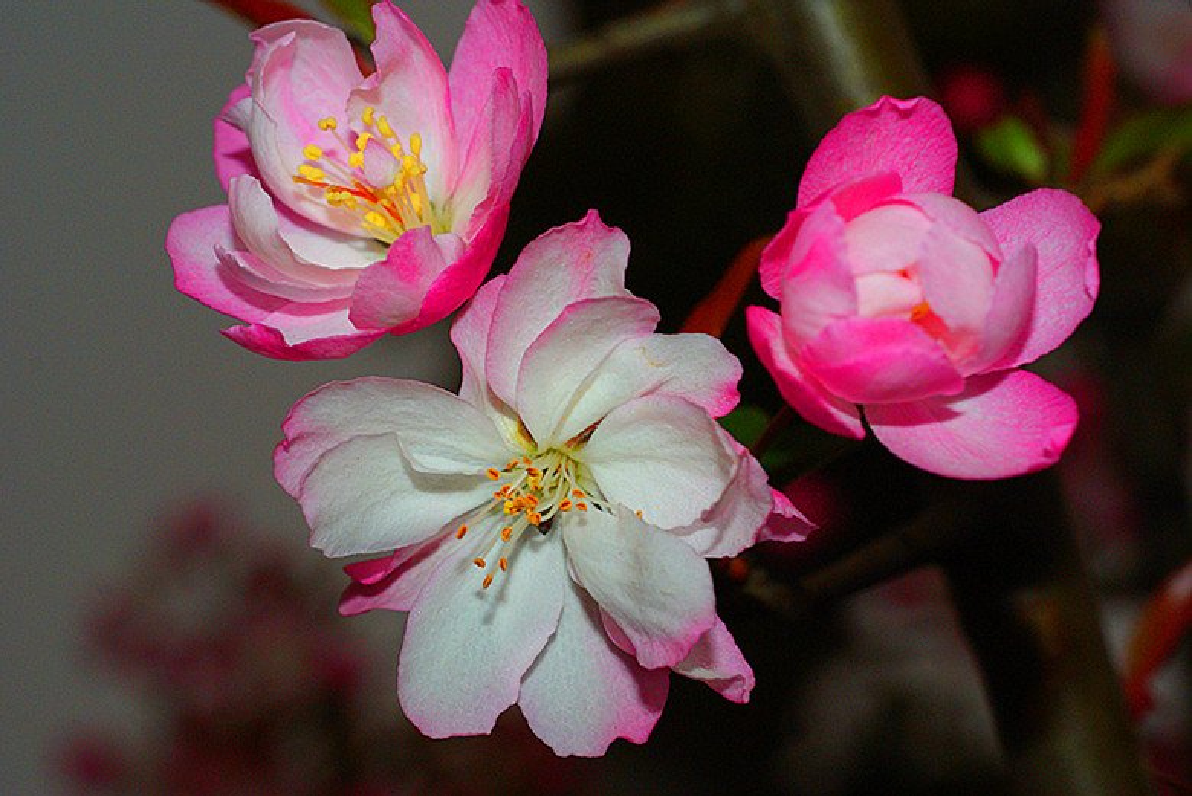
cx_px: 596
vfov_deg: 18.2
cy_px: 398
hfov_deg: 27.0
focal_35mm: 75
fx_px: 2485
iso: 400
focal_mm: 50
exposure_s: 1/160
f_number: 9
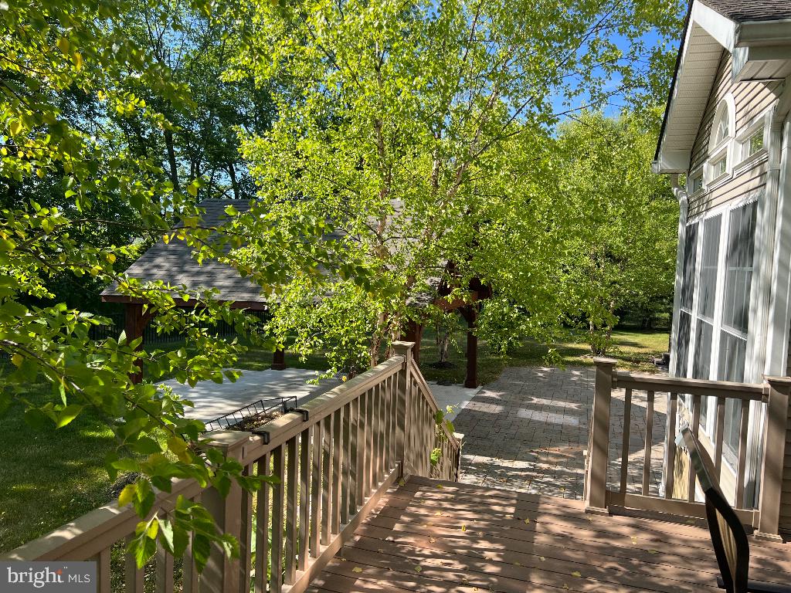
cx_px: 396
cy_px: 296
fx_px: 594
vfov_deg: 53.1
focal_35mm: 26
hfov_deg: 67.3
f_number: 1.5
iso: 50
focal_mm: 5.7
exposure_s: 1/1575
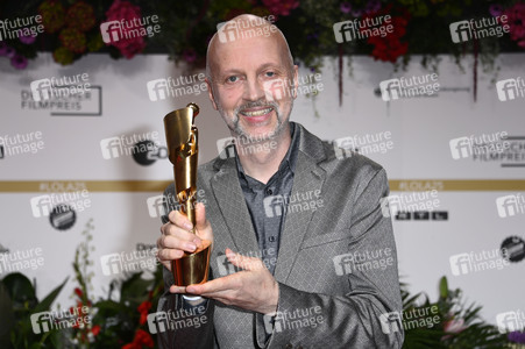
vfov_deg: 16.6
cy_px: 174
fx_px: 1195
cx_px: 262
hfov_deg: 24.8
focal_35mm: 82
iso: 500
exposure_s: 1/250
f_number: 5.6
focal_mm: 82
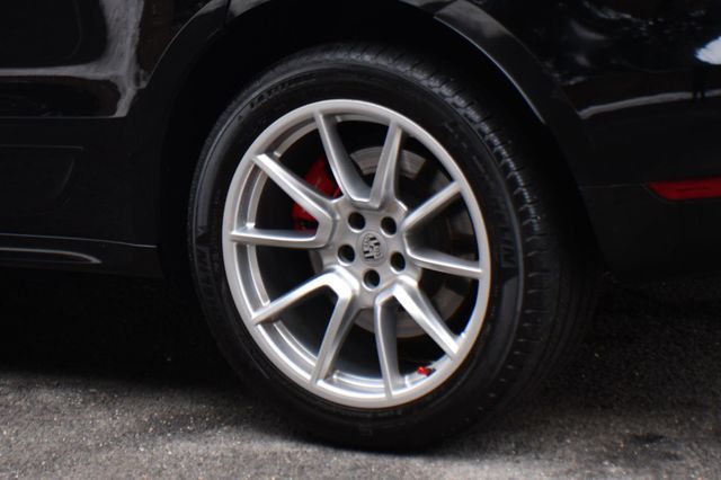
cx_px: 360
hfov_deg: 17.1
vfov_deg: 11.4
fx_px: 2402
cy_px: 240
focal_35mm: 120
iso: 400
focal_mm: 80
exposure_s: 1/250
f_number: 4.8
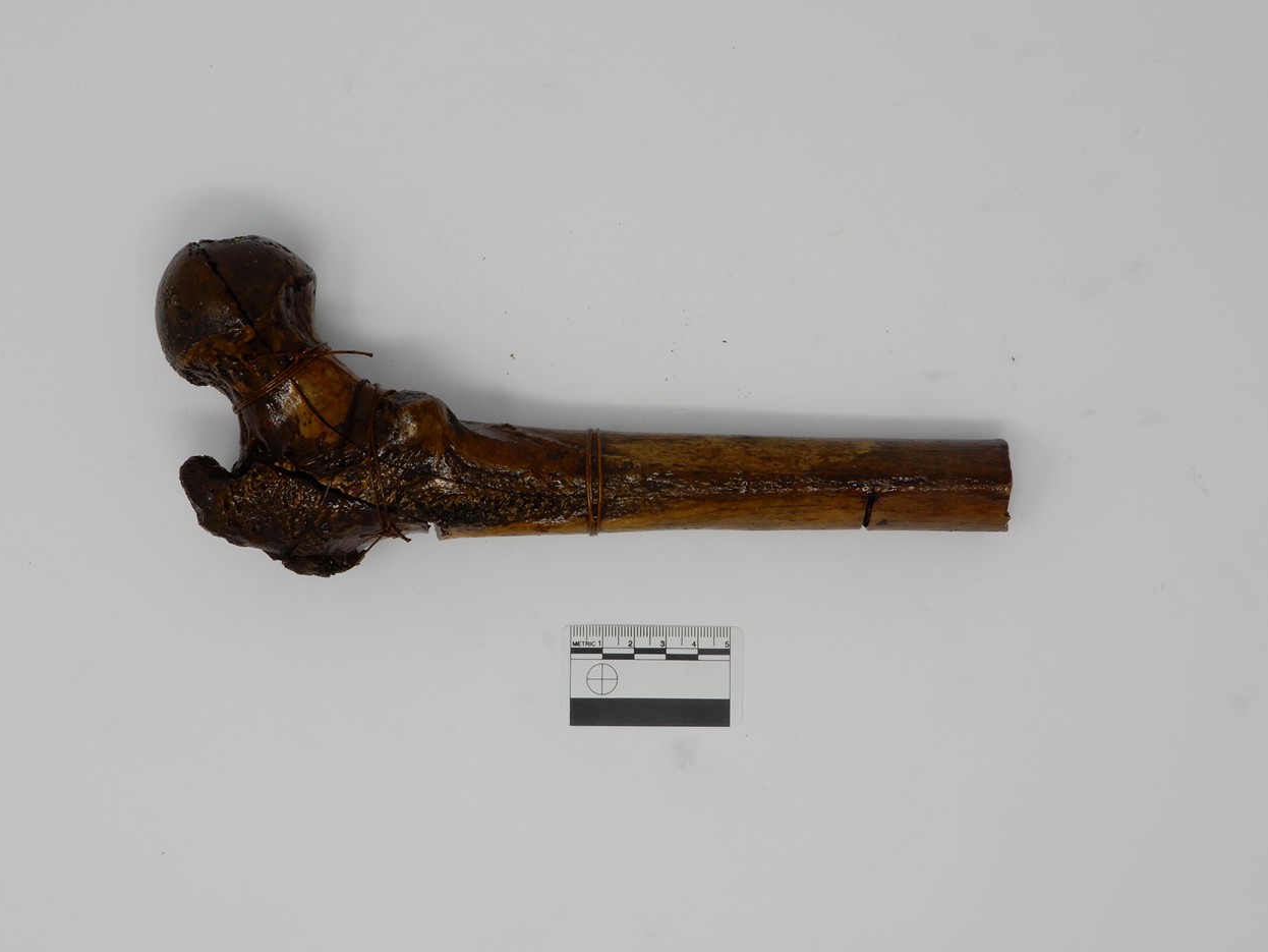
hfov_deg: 36.8
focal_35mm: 52
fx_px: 1905
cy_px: 462
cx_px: 632
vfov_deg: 28.0
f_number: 7.1
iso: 110
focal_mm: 8.9
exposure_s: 1/40
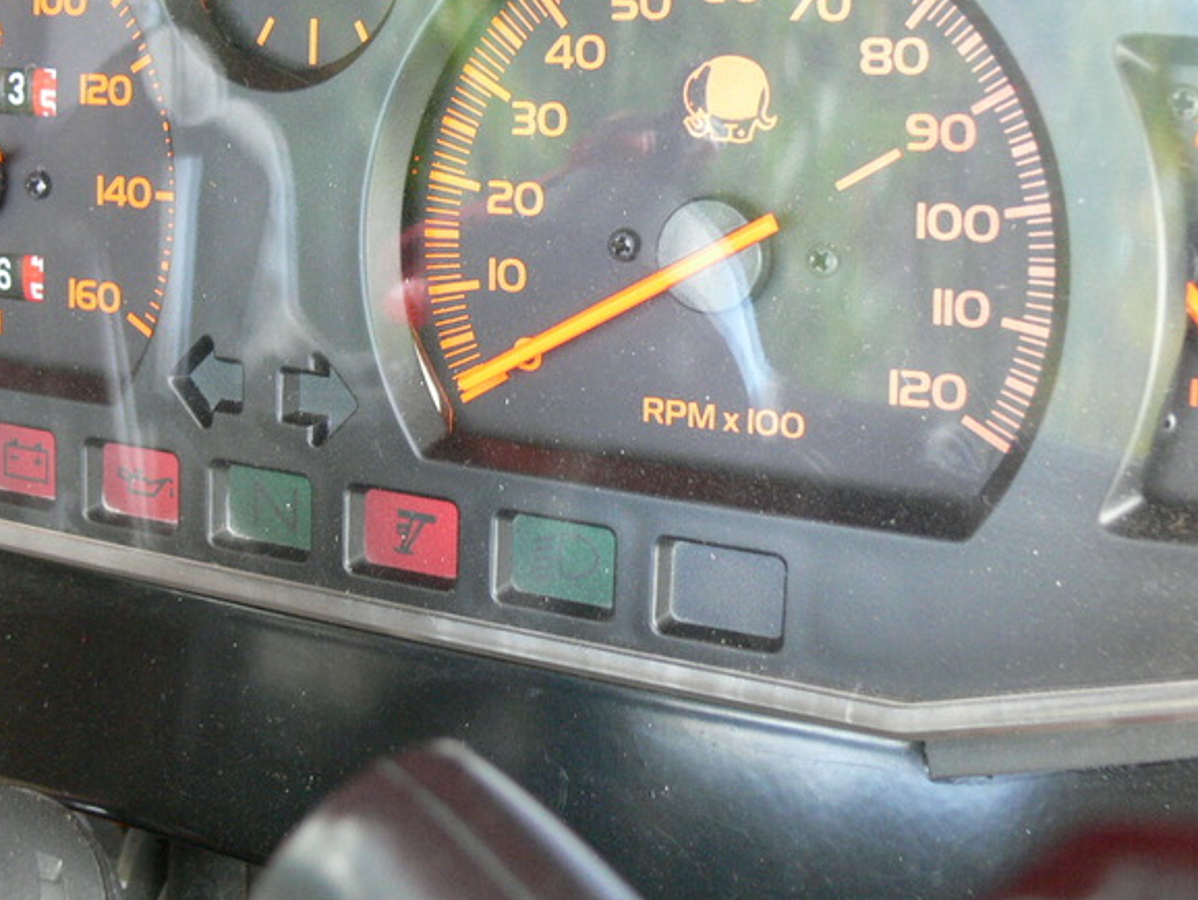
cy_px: 272
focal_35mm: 62
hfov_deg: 31.1
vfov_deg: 23.5
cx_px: 506
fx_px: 2147
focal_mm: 7.4
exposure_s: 1/60
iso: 200
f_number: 3.2
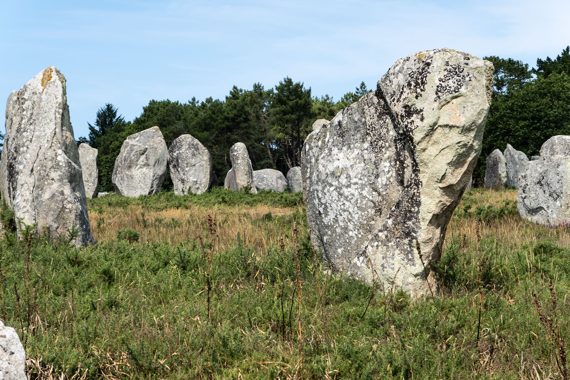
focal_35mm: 75
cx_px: 285
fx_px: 1187
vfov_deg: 18.2
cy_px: 190
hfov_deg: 27.0
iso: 100
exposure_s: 1/320
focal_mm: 50
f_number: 9
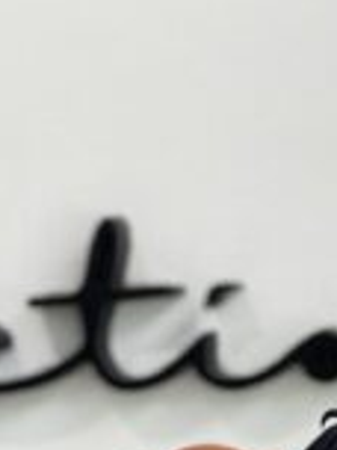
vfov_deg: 8.5
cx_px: 325
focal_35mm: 224
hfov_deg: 6.6
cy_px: 783
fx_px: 2908
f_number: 2.2
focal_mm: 7.5
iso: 100
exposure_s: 1/100
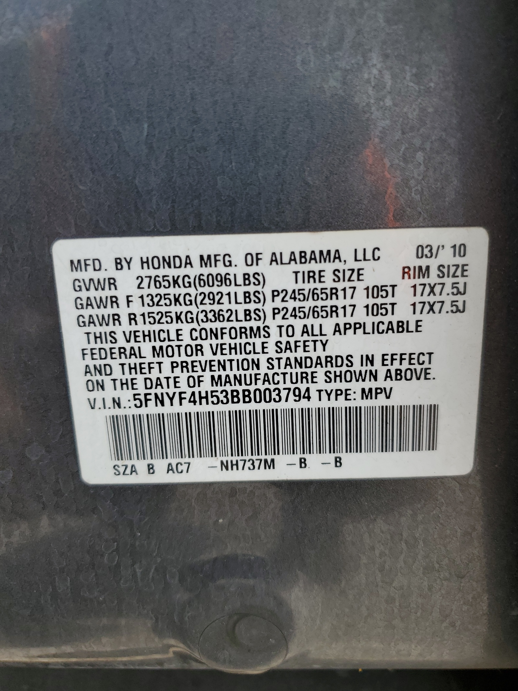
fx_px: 519
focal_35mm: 26
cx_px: 259
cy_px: 346
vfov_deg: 67.3
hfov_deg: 53.1
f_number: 1.5
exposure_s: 1/1667
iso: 50
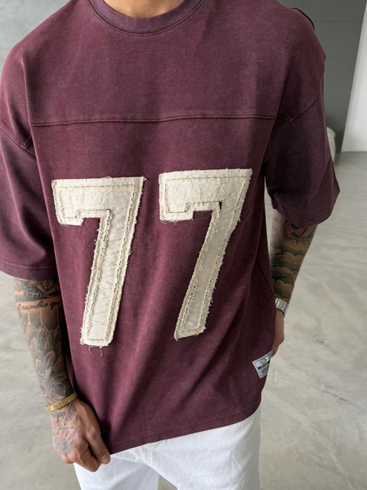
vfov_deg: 59.8
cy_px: 273
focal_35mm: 30
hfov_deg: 46.6
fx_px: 424
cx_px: 155
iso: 80
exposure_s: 1/121
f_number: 1.78
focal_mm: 6.76
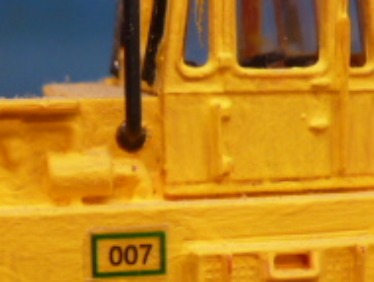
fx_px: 909
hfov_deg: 23.2
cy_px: 302
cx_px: 220
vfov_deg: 17.1
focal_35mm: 84
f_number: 3.3
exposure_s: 1/30
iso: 125
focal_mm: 4.1
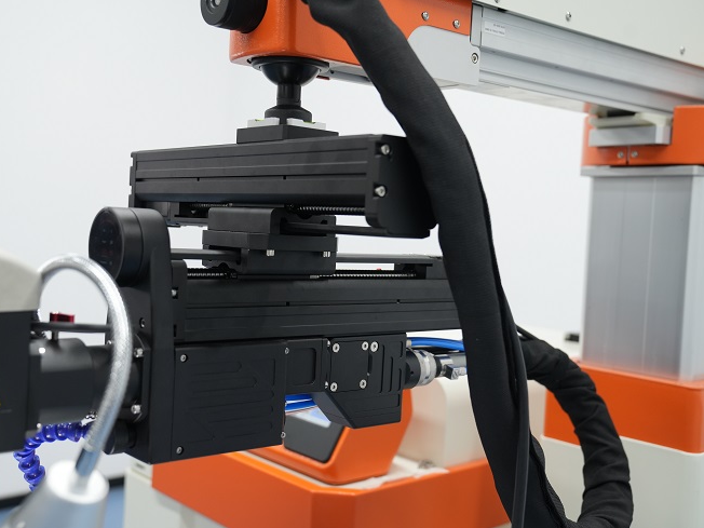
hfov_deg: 44.8
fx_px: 854
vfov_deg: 34.3
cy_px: 261
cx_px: 328
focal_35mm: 42
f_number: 4
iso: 1000
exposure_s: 1/160
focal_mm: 38
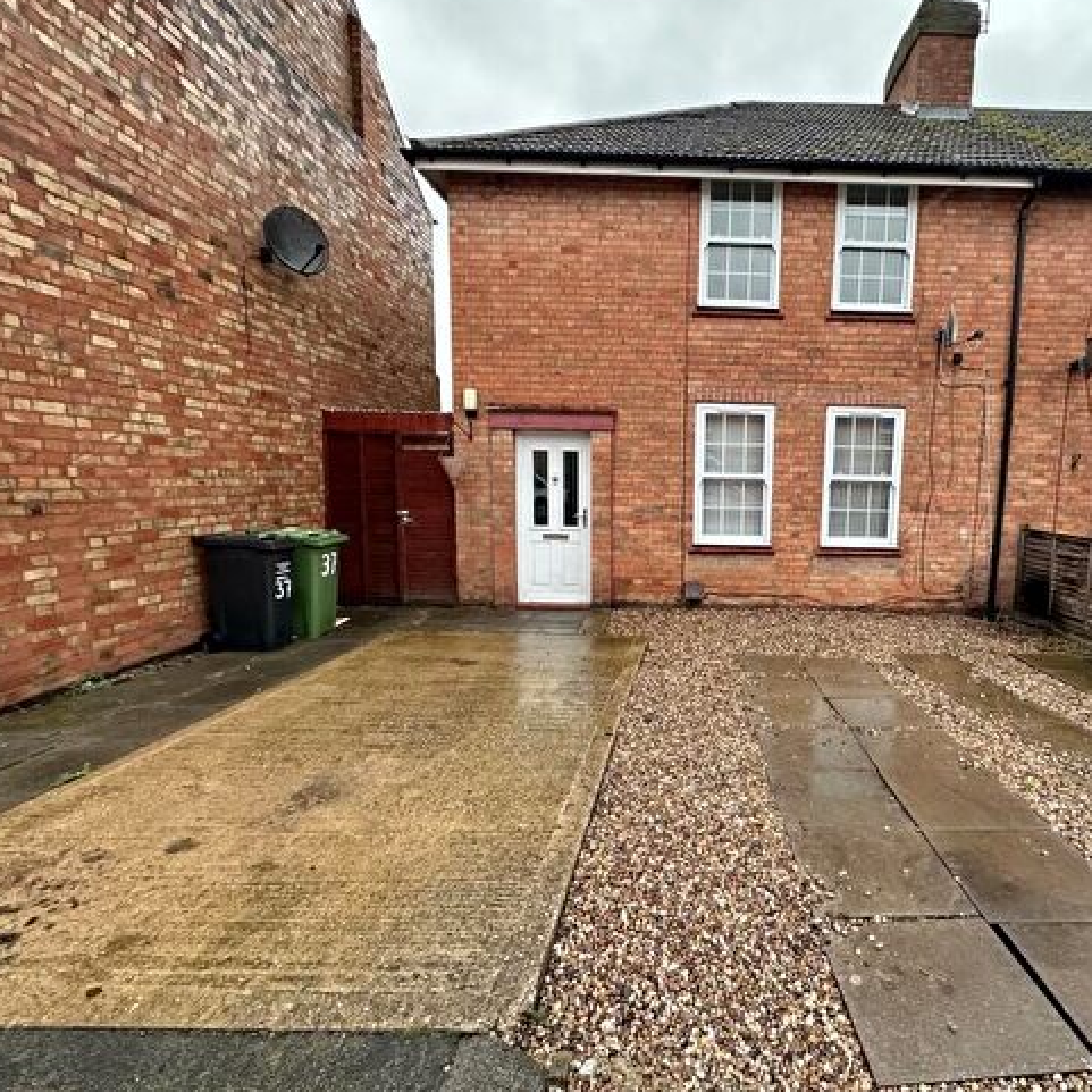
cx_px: 695
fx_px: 642
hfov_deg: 79.0
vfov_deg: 80.7
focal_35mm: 18
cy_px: 562
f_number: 2.2
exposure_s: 1/99
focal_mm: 2.22
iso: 250
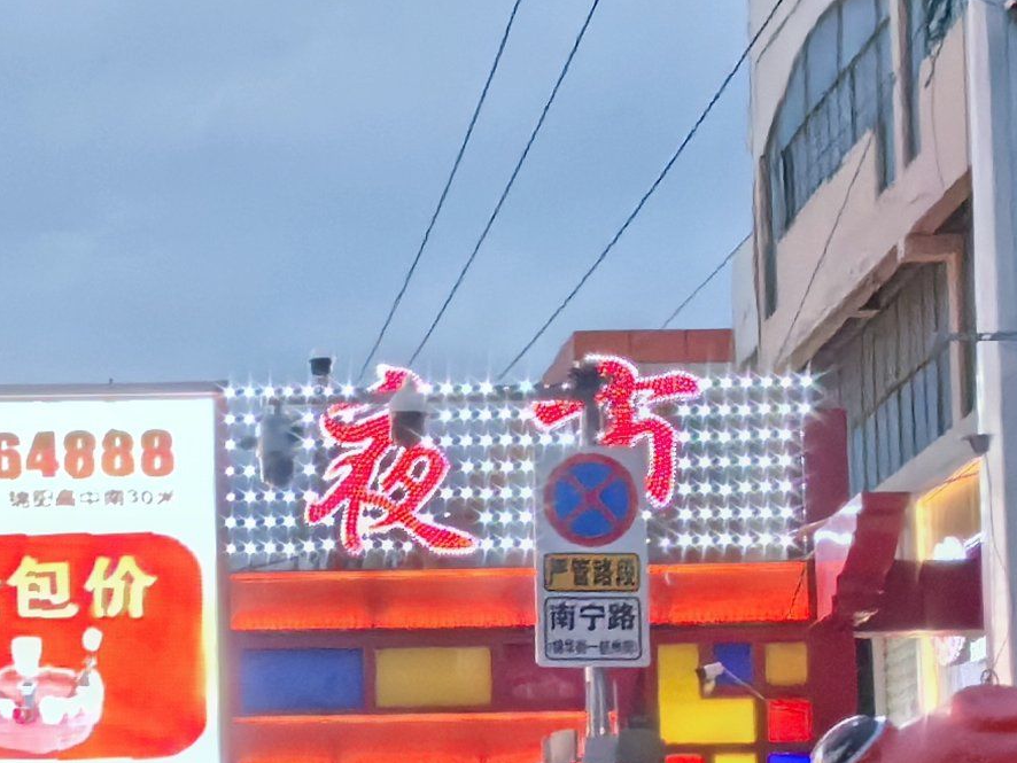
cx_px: -125
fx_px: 3350
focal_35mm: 114
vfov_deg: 12.8
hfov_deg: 16.7
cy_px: 804
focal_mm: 5.75
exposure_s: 1/120
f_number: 4
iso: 500
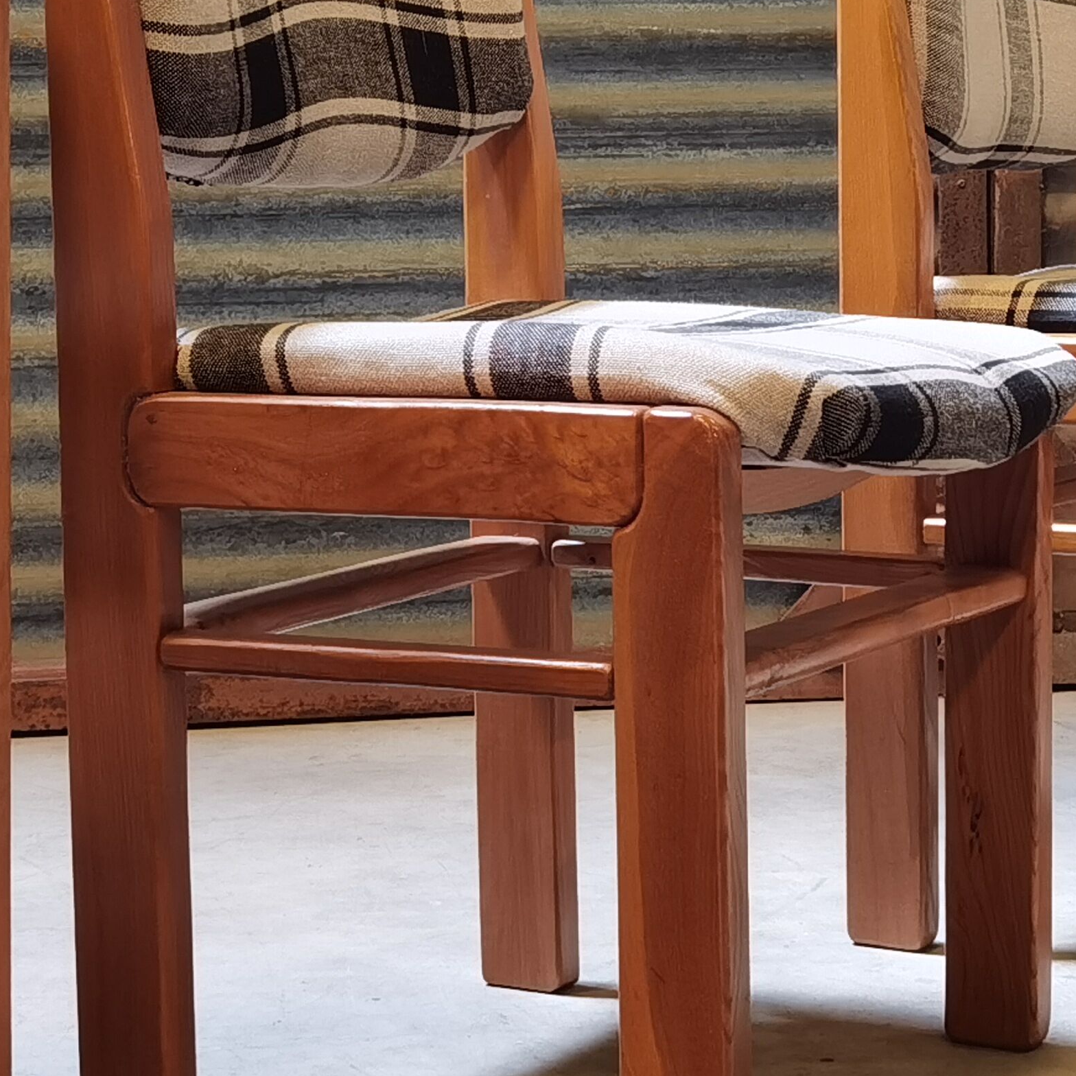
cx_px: 596
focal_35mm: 97
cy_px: 309
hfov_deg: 17.9
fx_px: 3411
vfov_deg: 17.8
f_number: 1.9
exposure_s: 1/33.3
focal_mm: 6.71
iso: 320
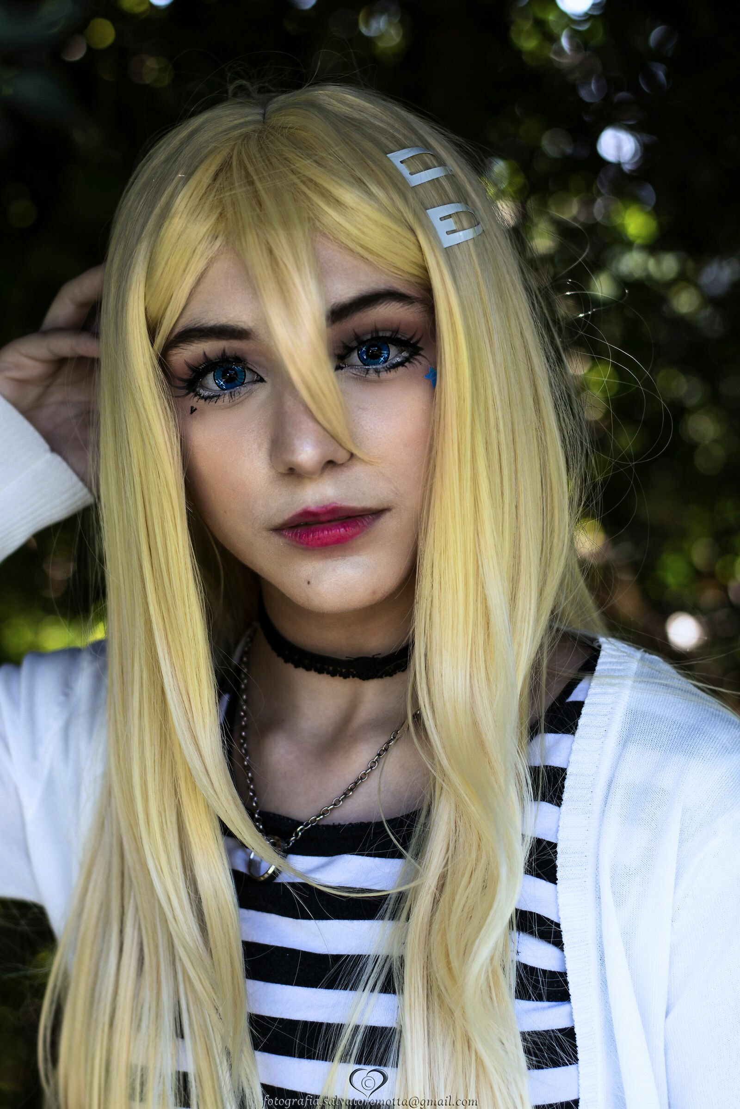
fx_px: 2312
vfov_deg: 27.0
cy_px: 554
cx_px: 370
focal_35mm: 75
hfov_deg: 18.2
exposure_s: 1/200
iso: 100
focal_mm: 50
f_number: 2.8
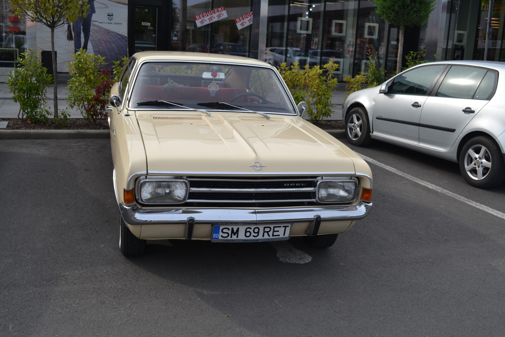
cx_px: 252
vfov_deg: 34.2
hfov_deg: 49.6
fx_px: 547
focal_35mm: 39
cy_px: 168
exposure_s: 1/200
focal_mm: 26
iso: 100
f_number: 7.1
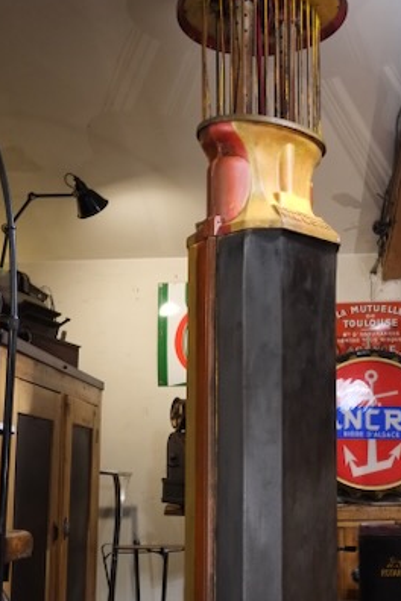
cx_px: 228
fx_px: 885
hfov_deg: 25.5
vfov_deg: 37.2
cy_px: 389
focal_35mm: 53
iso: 3200
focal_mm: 23
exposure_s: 1/125
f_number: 3.6
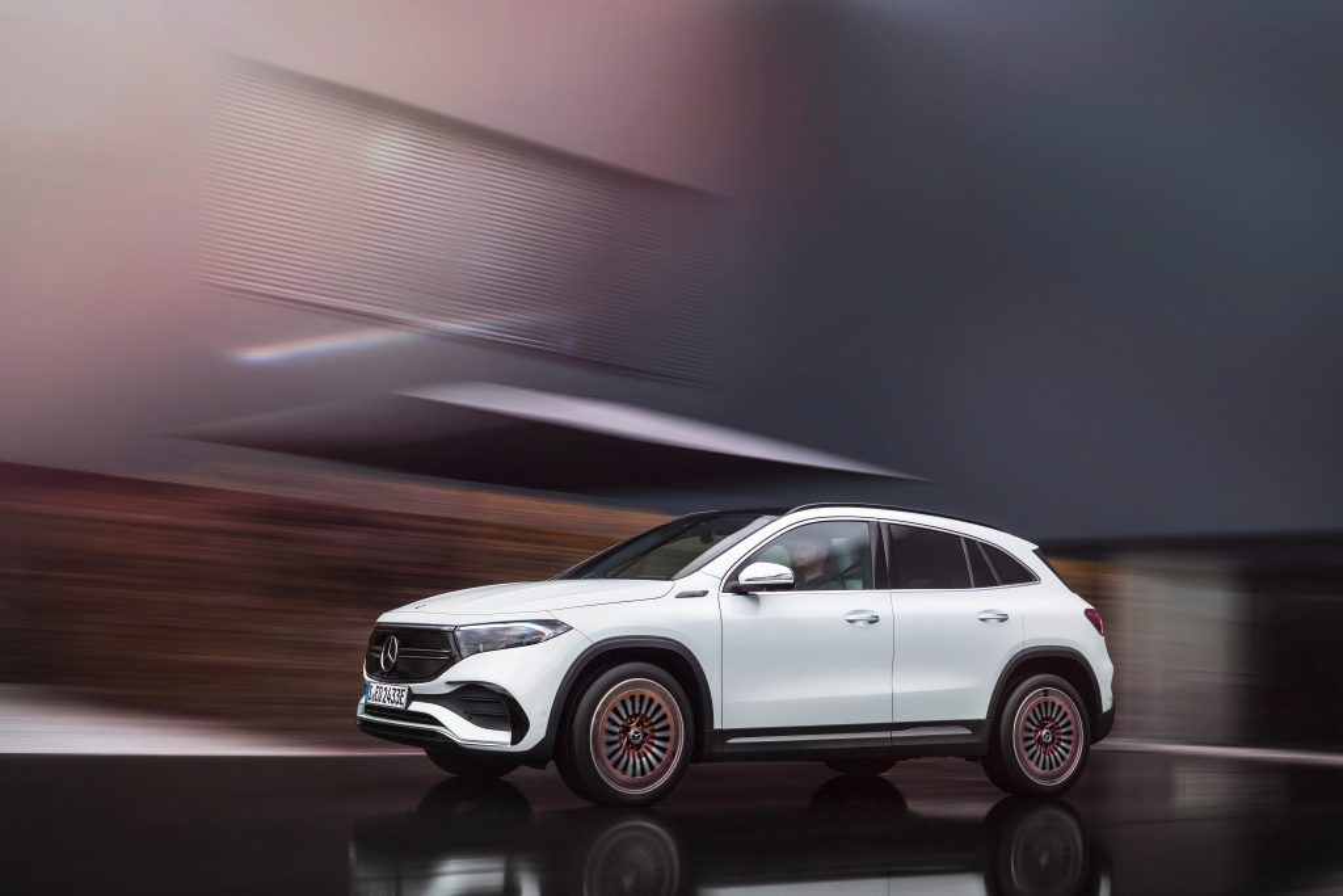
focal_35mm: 44
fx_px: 1642
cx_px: 672
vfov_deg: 30.5
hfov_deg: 44.5
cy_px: 448
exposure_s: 6
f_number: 10
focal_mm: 44
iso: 31
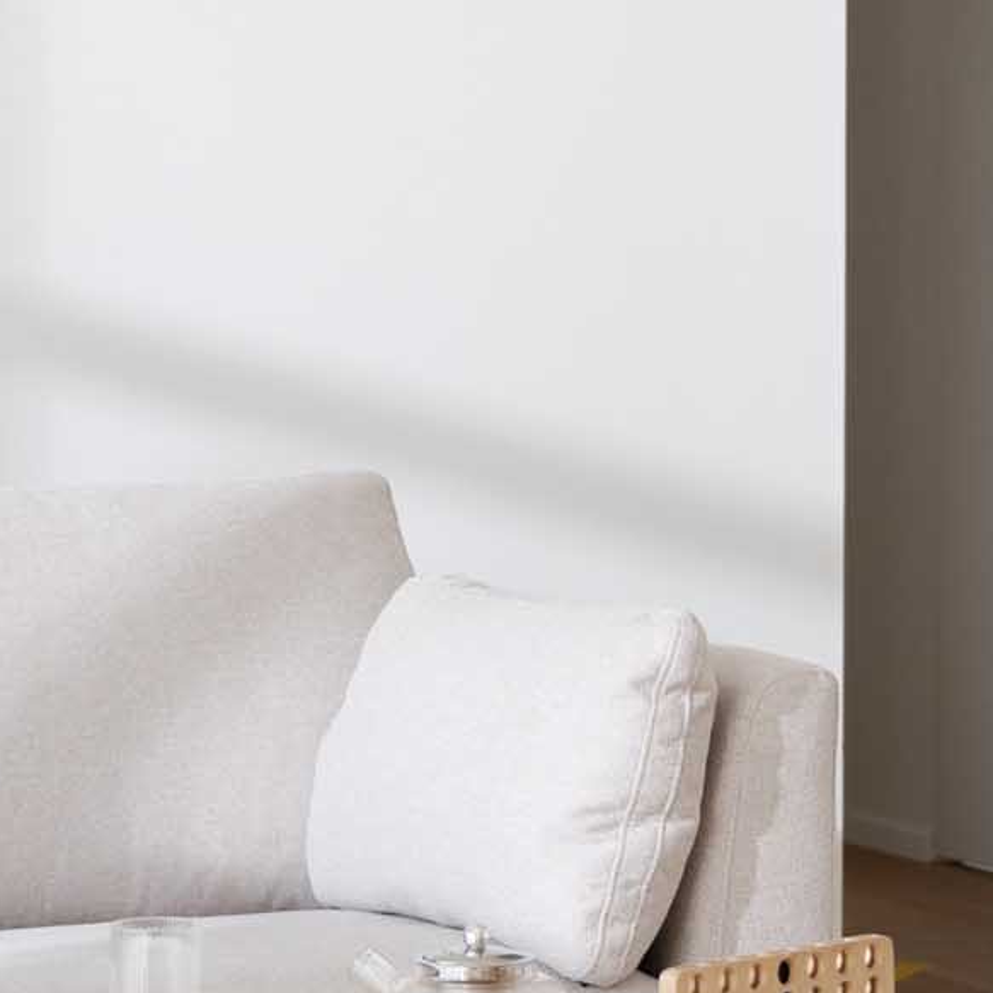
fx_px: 6101
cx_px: 347
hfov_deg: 9.3
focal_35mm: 188
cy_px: 668
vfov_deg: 9.3
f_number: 4
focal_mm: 43
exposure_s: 1/125
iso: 200
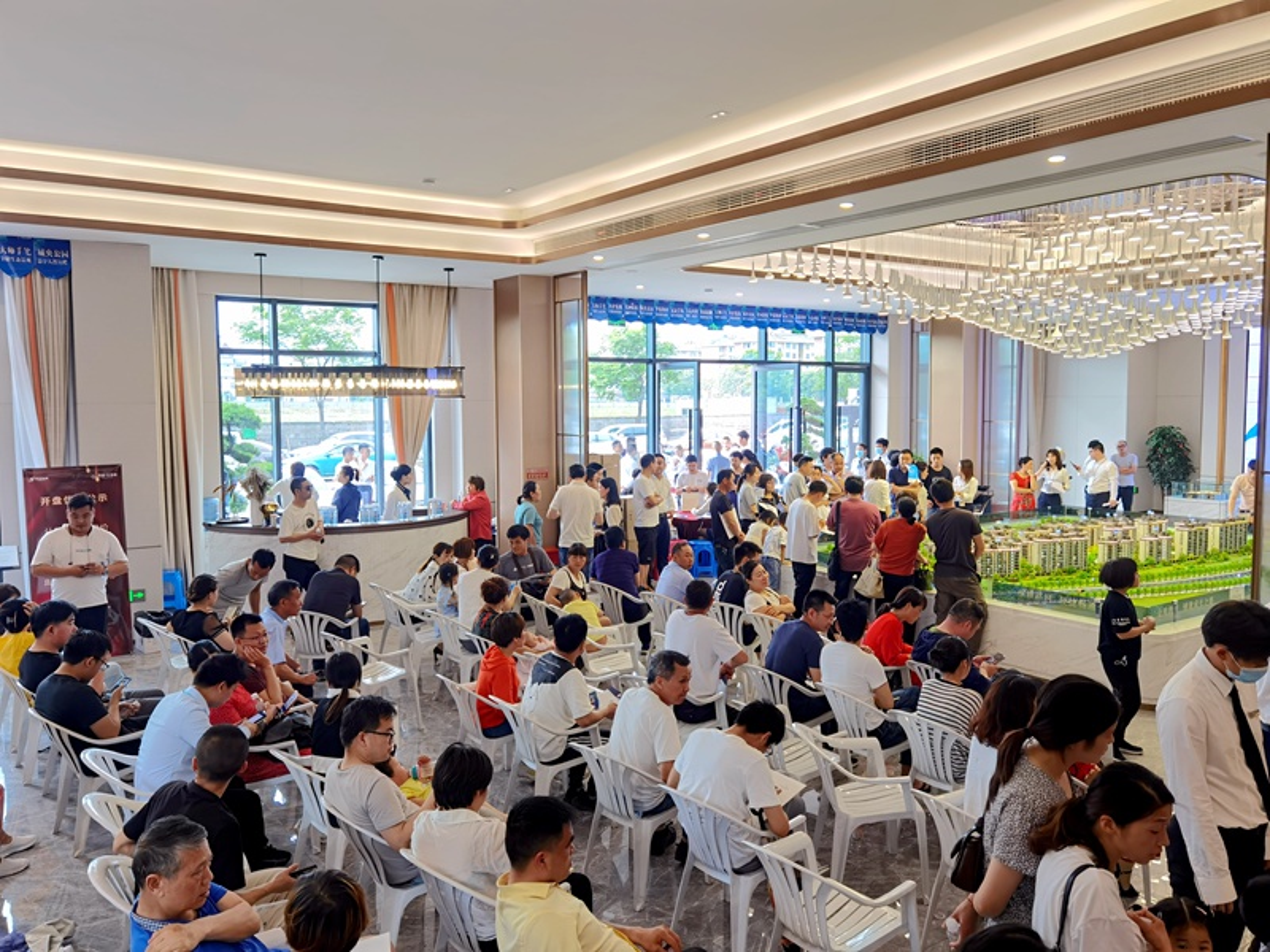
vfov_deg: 51.4
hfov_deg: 65.3
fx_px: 991
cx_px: 635
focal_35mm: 27
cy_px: 476
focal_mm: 6.71
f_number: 1.9
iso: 50
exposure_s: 1/83.3
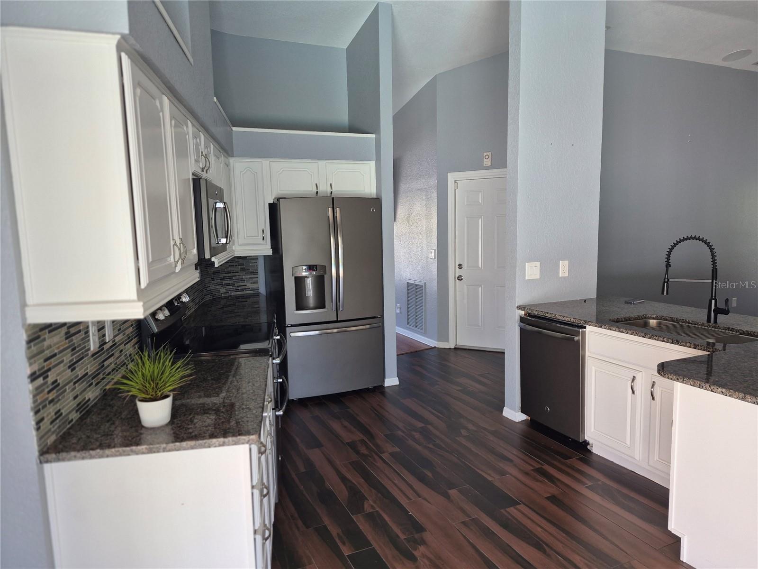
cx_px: 379
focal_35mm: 23
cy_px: 284
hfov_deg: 73.9
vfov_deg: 58.9
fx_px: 504
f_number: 1.8
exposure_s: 1/180
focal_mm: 5.4
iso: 160
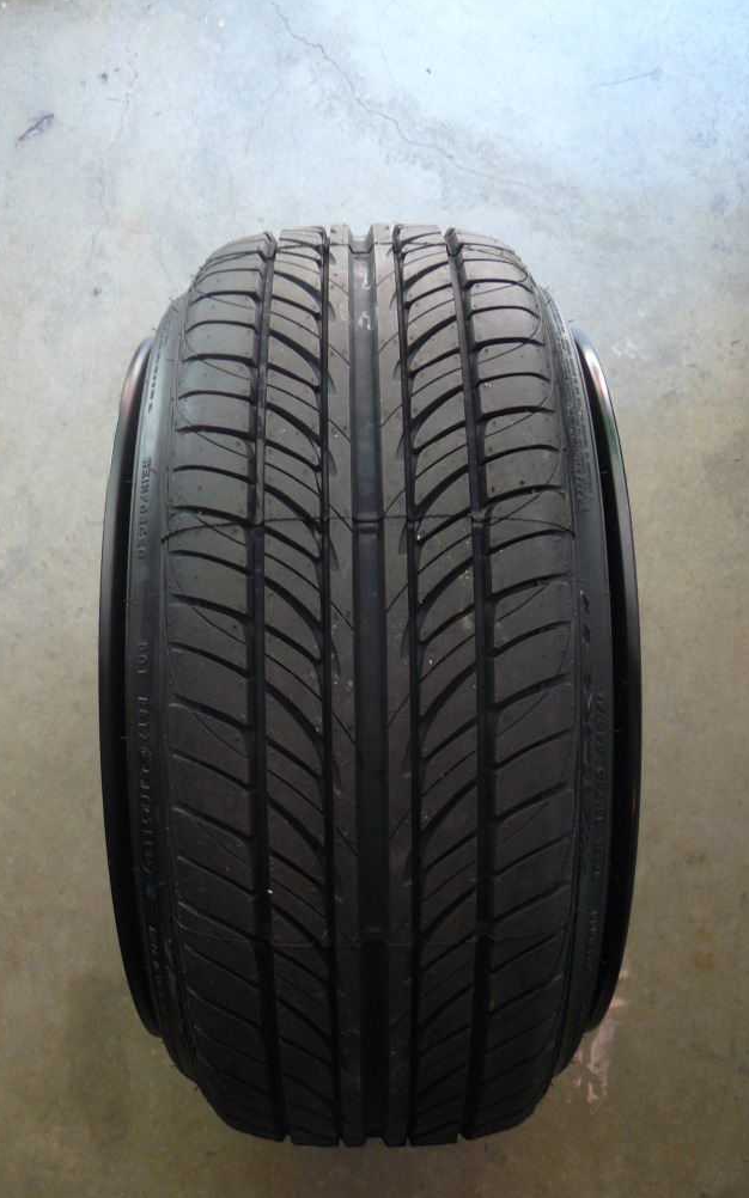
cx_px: 331
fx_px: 1274
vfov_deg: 50.4
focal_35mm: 39
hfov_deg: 32.7
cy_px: 607
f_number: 2.8
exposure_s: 1/30
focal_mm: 6
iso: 160
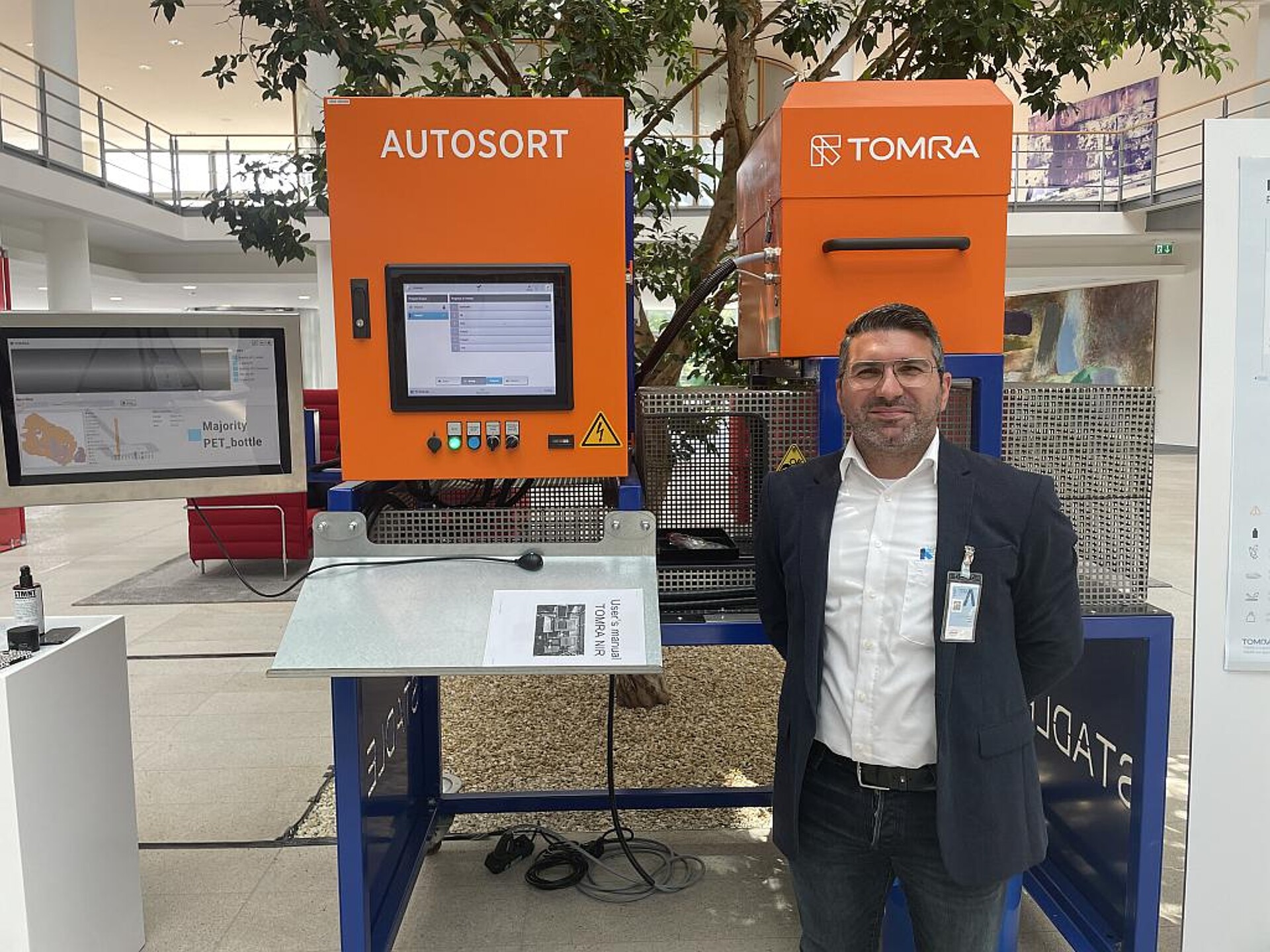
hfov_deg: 67.3
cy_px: 476
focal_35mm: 26
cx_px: 635
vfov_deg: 53.1
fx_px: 954
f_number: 1.6
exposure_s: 1/100
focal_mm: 4.2
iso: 40
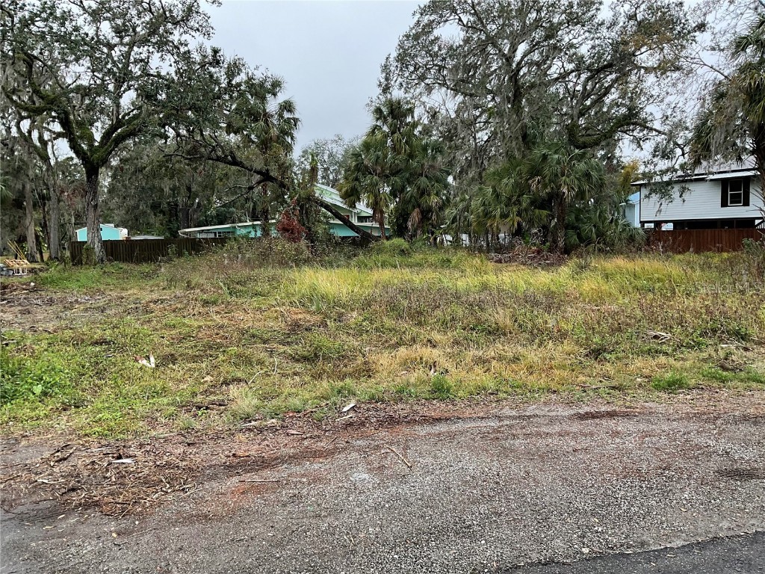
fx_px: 641
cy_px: 287
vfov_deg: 48.2
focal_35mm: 29
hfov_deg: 61.7
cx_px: 382
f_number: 1.8
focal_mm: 3
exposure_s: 1/145
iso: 16
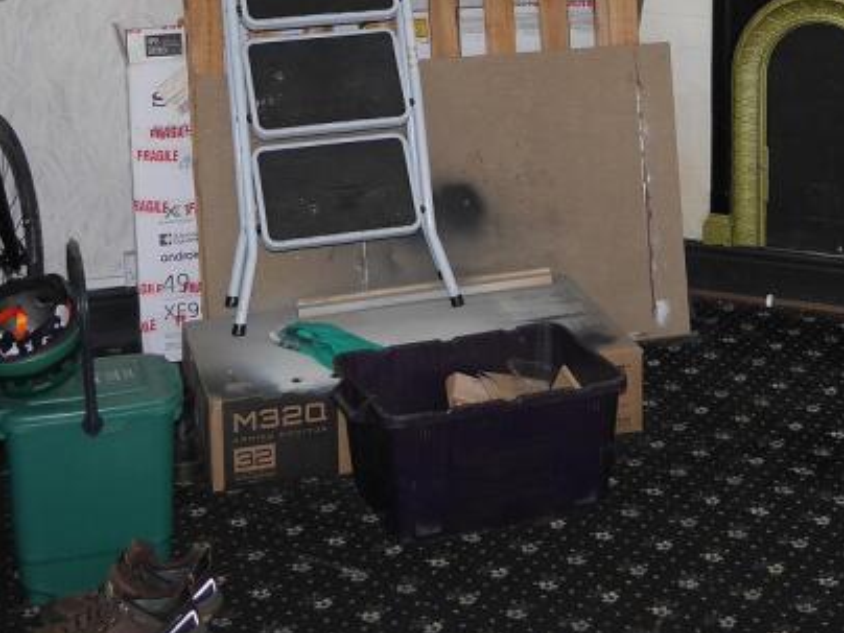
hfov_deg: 27.0
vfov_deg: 19.8
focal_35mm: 71
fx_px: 1731
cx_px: 633
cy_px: -70
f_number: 3.5
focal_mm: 14
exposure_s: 1/60
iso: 200
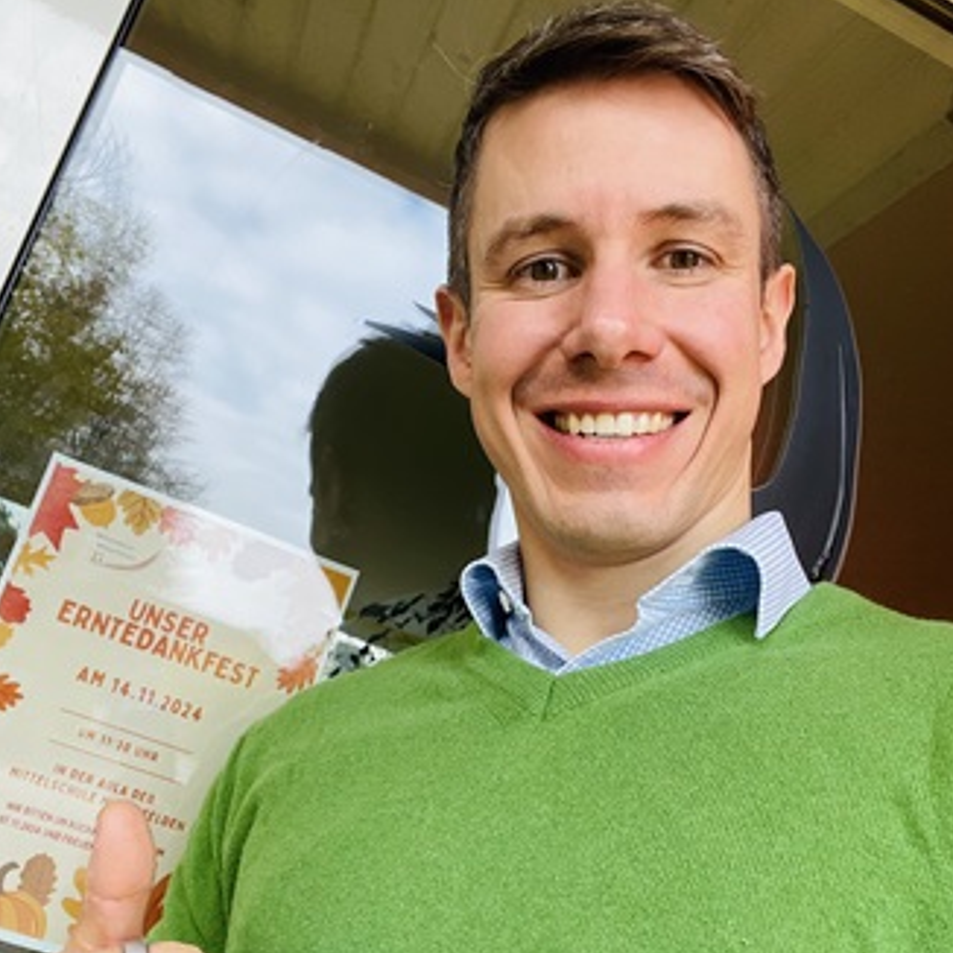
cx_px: 479
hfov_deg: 46.0
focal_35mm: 36
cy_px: 623
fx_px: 1121
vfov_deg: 45.5
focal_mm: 2.71
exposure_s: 1/121
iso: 64
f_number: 2.2
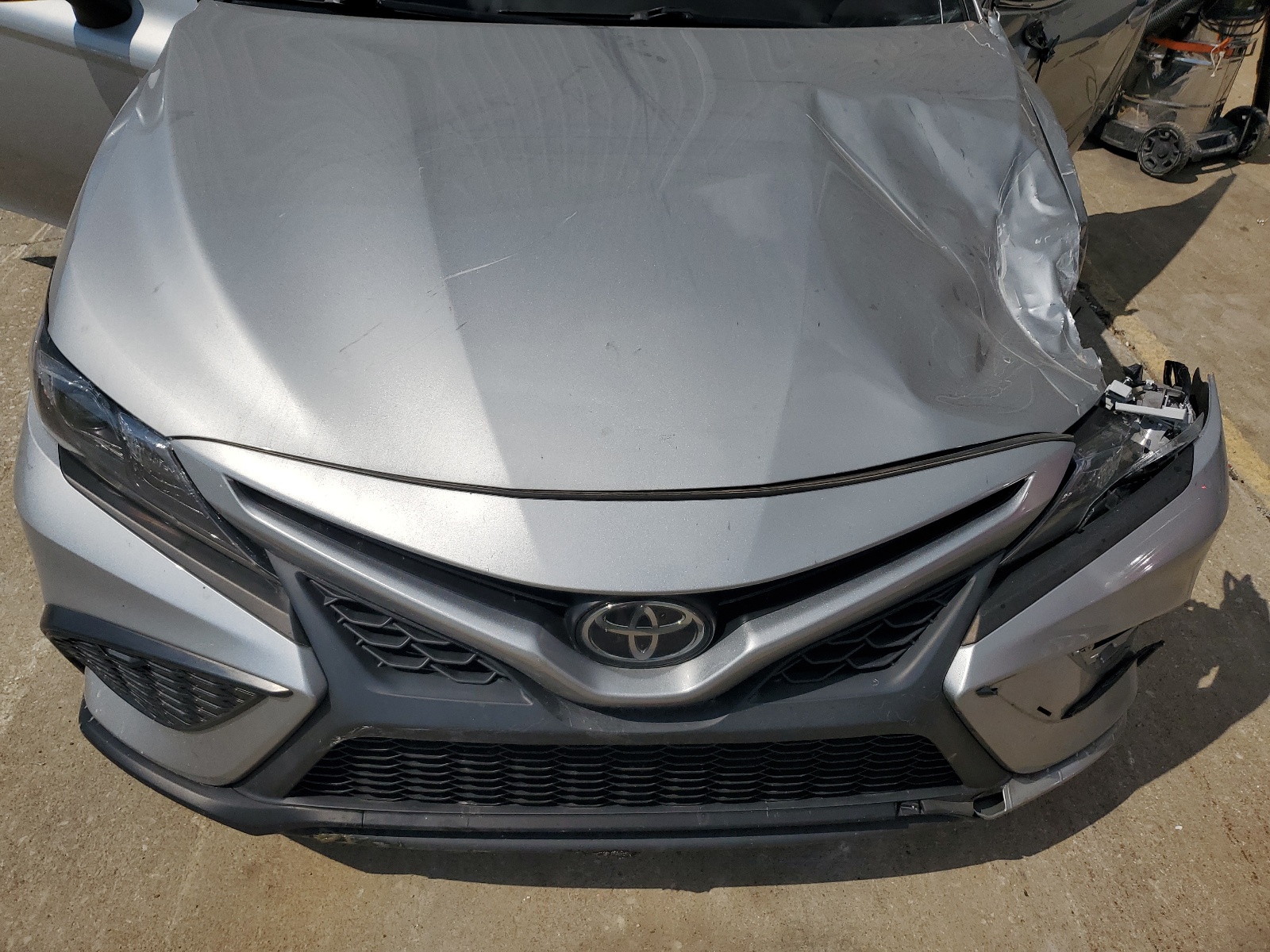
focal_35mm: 26
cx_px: 635
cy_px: 476
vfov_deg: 53.1
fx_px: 954
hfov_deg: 67.3
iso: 50
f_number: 1.5
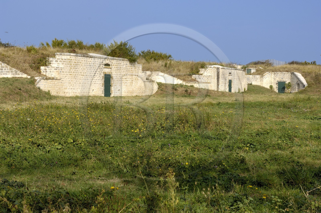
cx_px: 160
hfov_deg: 33.4
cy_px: 106
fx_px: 534
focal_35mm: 60
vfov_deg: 22.6
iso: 100
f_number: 9.5
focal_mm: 40
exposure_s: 1/160
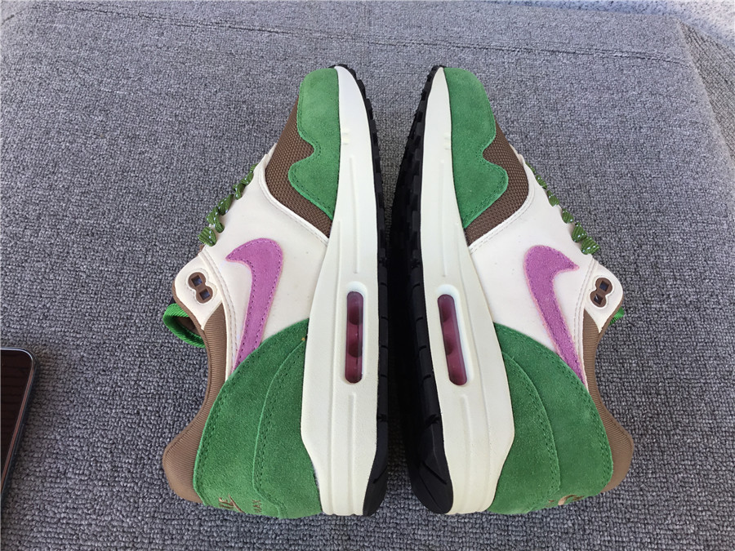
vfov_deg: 45.4
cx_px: 368
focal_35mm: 31
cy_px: 276
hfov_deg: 58.4
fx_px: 658
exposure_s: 1/111
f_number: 2.4
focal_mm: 3.3
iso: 25
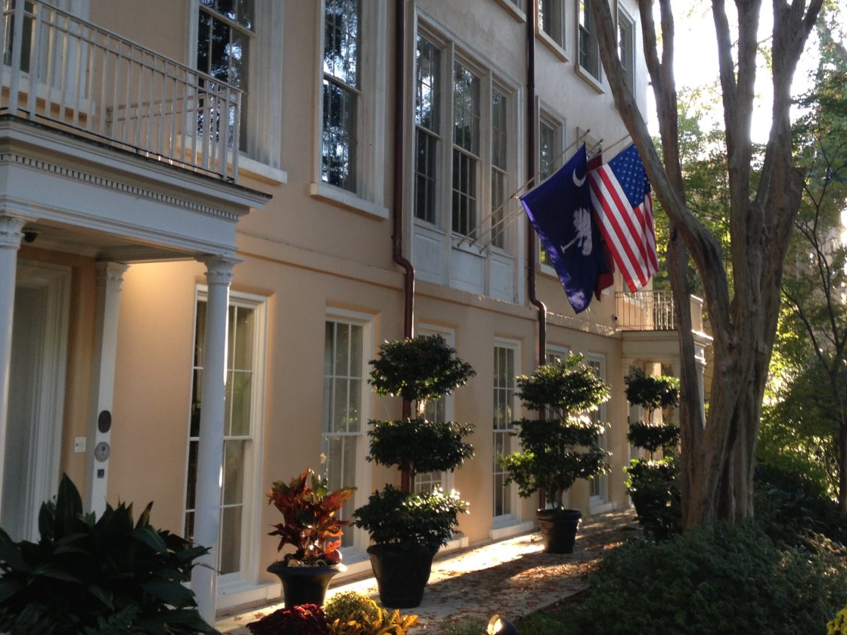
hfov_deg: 39.6
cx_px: 482
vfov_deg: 30.2
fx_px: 1174
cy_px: 254
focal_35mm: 48
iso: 50
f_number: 2.4
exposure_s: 1/30
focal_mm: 4.28
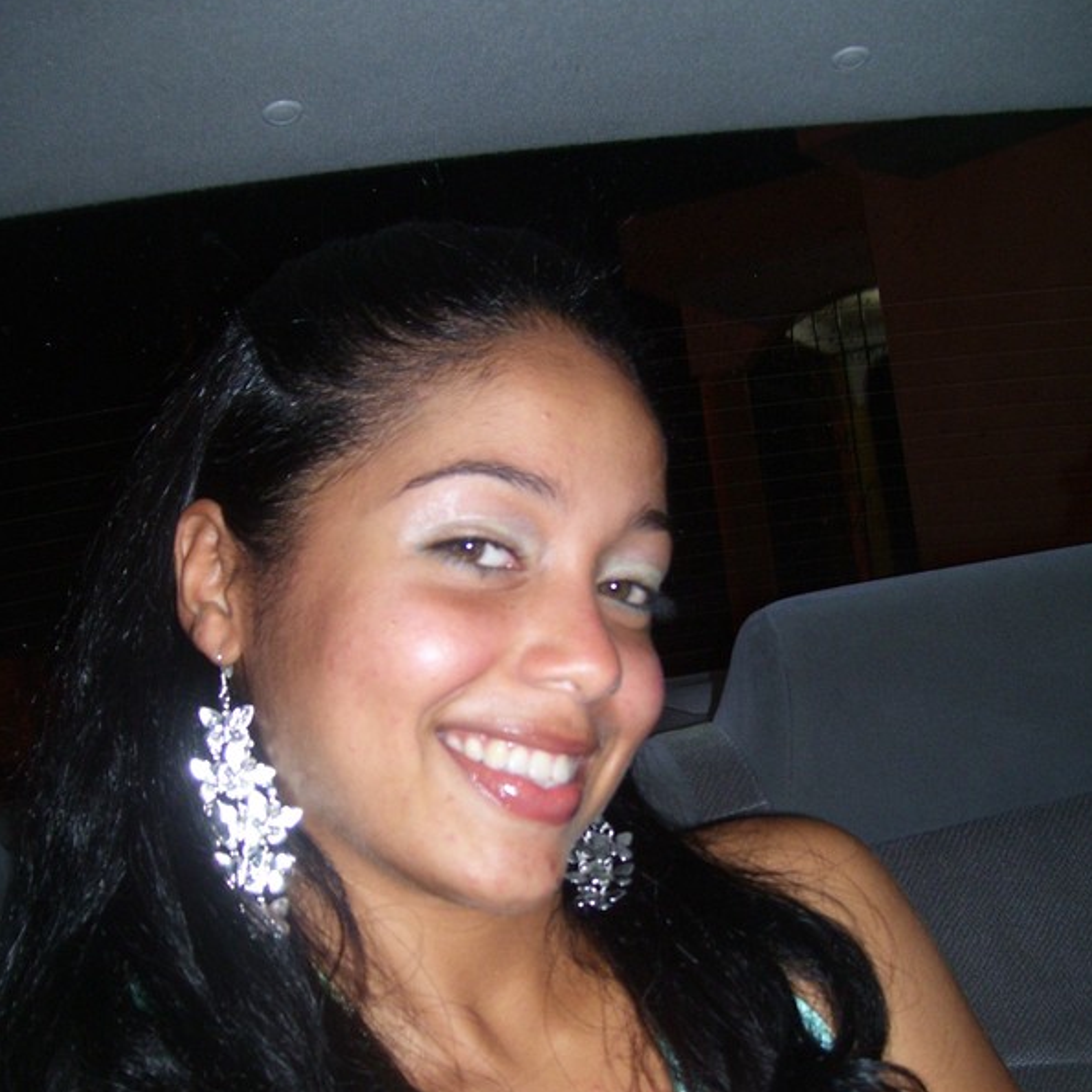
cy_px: 688
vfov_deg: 38.1
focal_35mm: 44
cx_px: 549
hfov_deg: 38.3
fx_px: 1570
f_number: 2.7
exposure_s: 1/60
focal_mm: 6
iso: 125
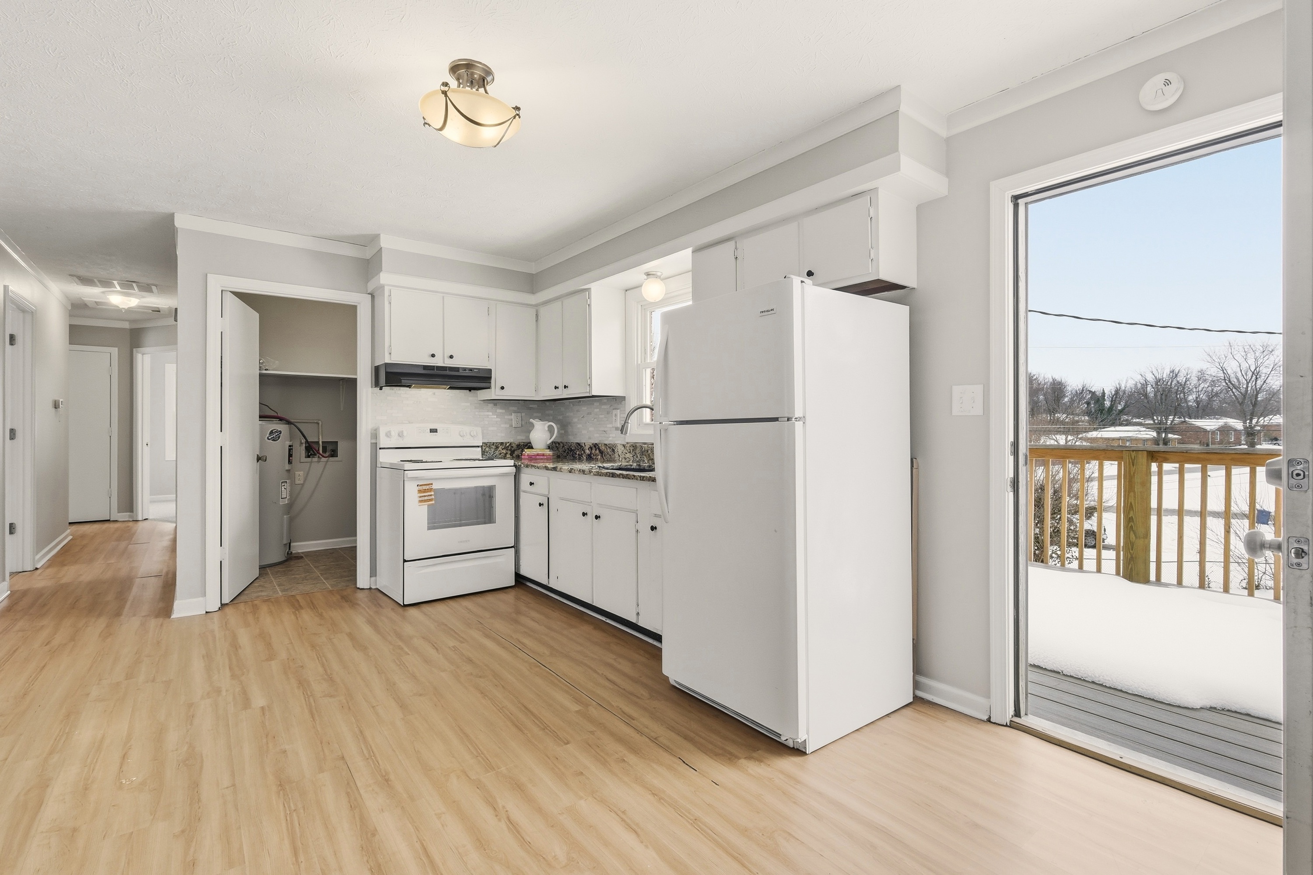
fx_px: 547
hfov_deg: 100.4
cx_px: 656
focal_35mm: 15
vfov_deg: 77.3
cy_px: 438
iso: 400
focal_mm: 10
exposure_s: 1/350
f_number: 9
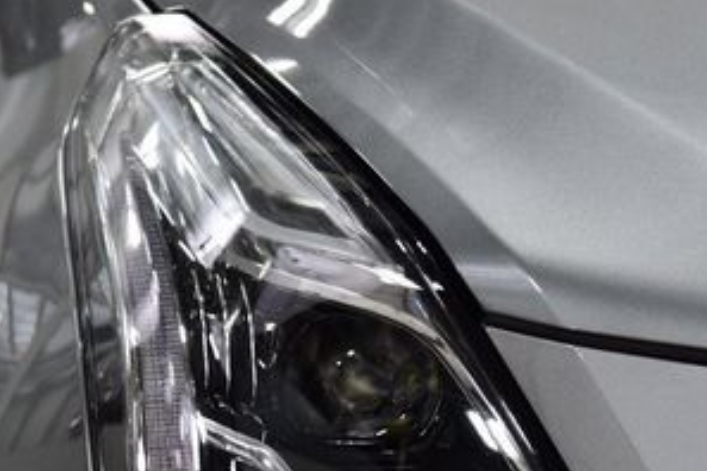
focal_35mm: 226
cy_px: 489
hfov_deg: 9.1
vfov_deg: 6.1
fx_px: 4438
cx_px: 336
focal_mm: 70
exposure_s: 1/125
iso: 1600
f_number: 5.6
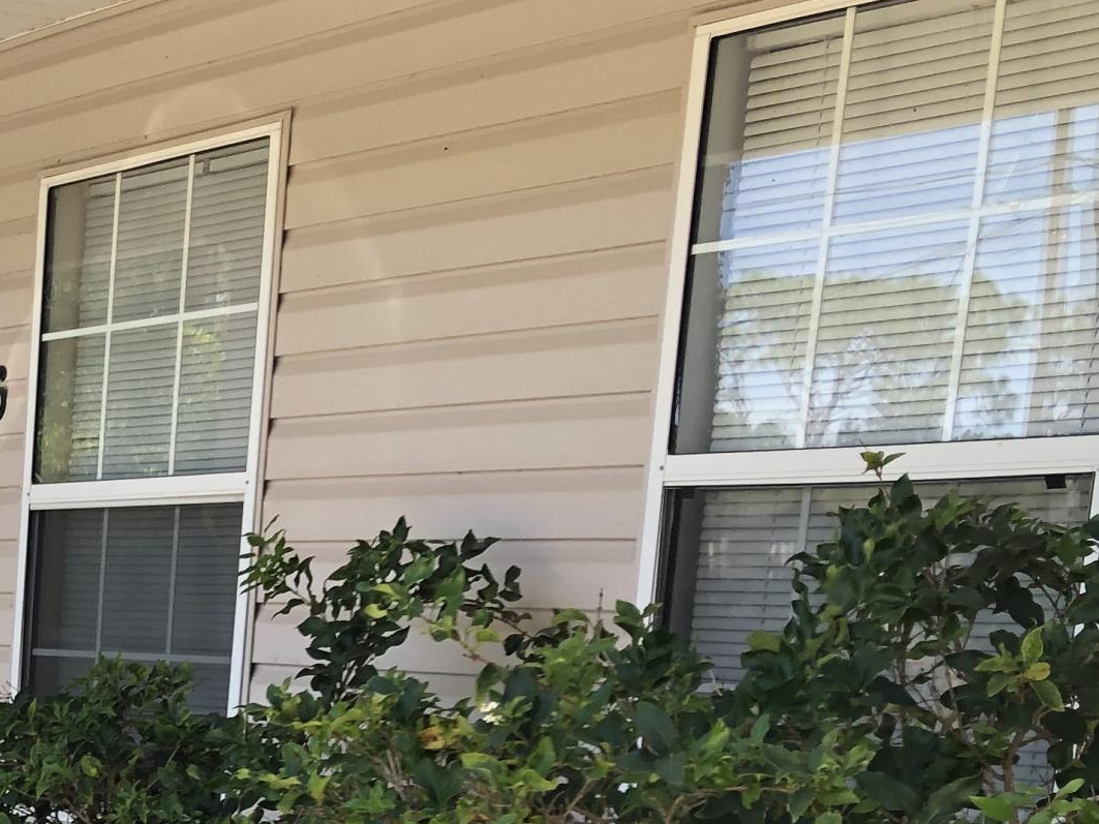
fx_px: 2508
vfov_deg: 17.4
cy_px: 1102
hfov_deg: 22.3
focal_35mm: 79
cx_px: -307
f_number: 1.8
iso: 20
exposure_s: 1/289
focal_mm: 3.99
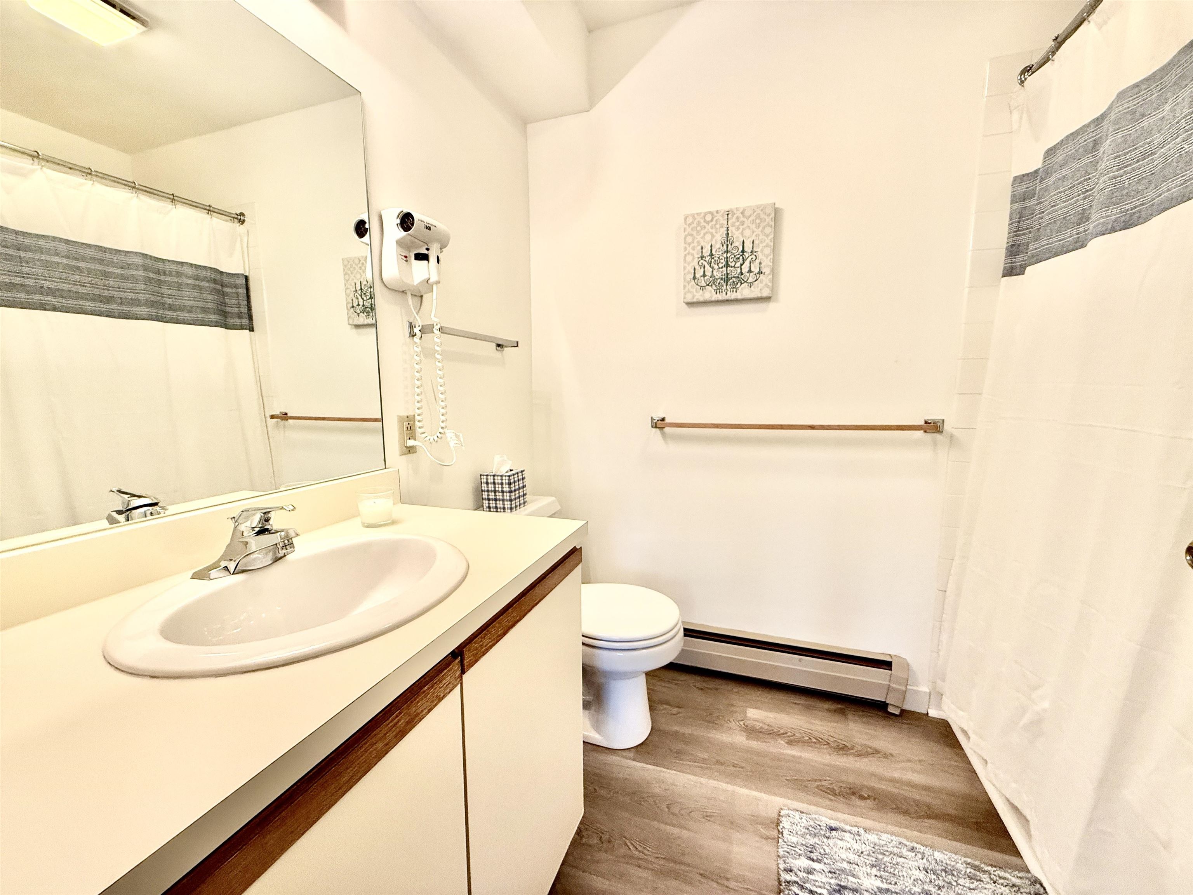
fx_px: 482
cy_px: 448
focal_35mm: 14
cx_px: 596
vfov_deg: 85.7
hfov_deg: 102.1
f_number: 2.2
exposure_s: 1/120
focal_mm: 2.22
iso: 250
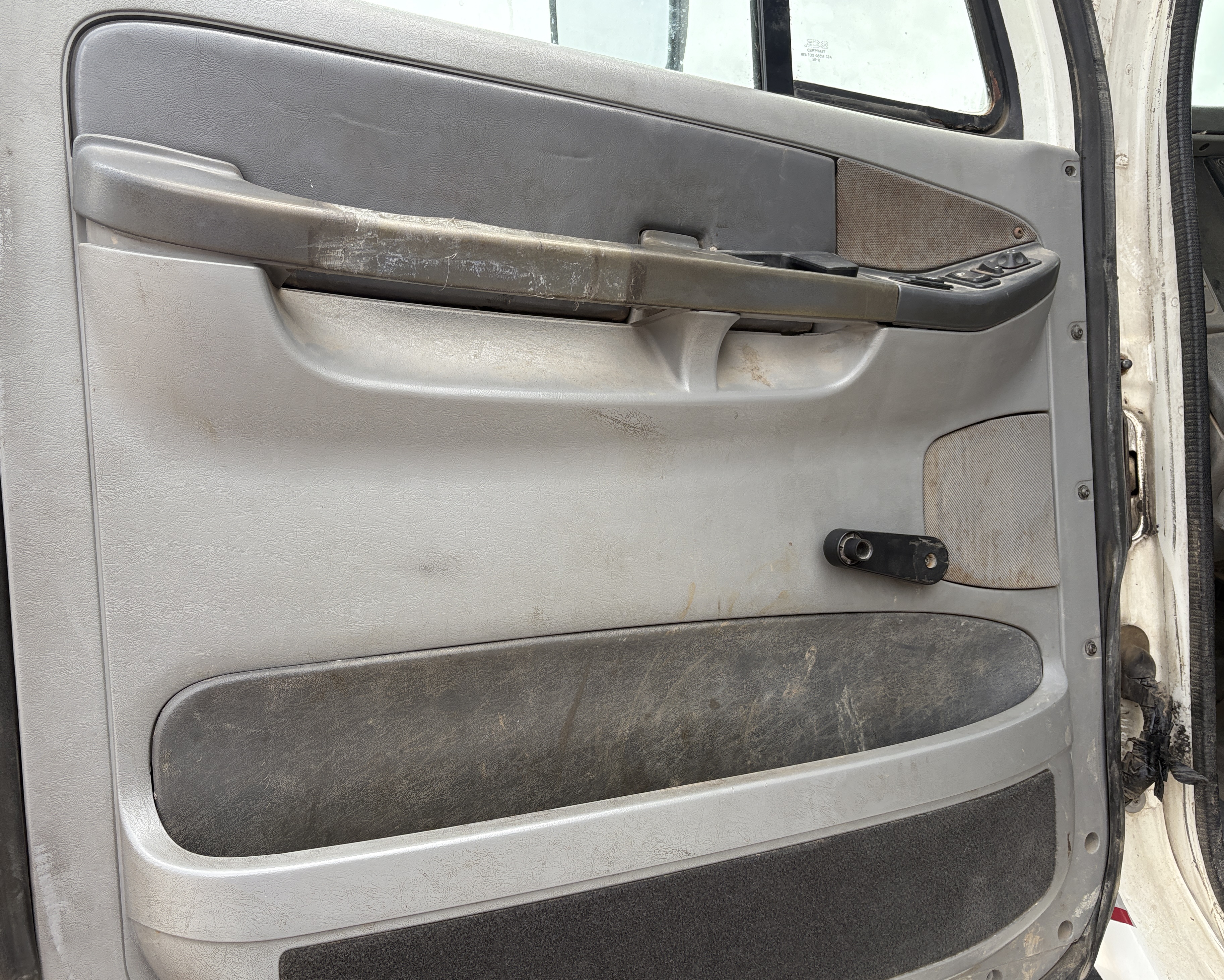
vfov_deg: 51.5
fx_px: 1014
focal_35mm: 28
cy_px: 493
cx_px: 558
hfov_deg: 62.1
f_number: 1.6
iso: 64
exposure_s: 1/667
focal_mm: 5.96
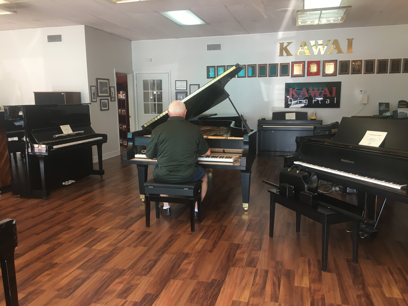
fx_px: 342
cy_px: 153
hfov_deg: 61.7
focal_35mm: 29
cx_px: 204
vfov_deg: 48.2
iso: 50
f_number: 2.2
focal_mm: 4.15
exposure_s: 1/30
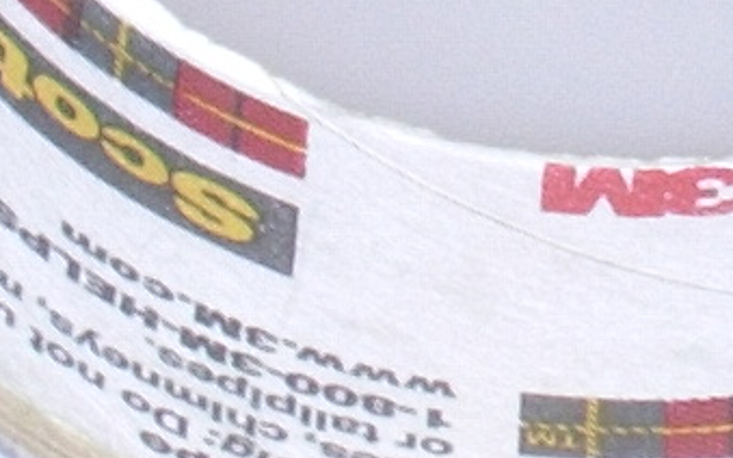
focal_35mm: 592
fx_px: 11828
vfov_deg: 2.2
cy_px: -1136
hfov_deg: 3.5
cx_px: 1883
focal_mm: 14.3
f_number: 4.3
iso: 70
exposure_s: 1/64
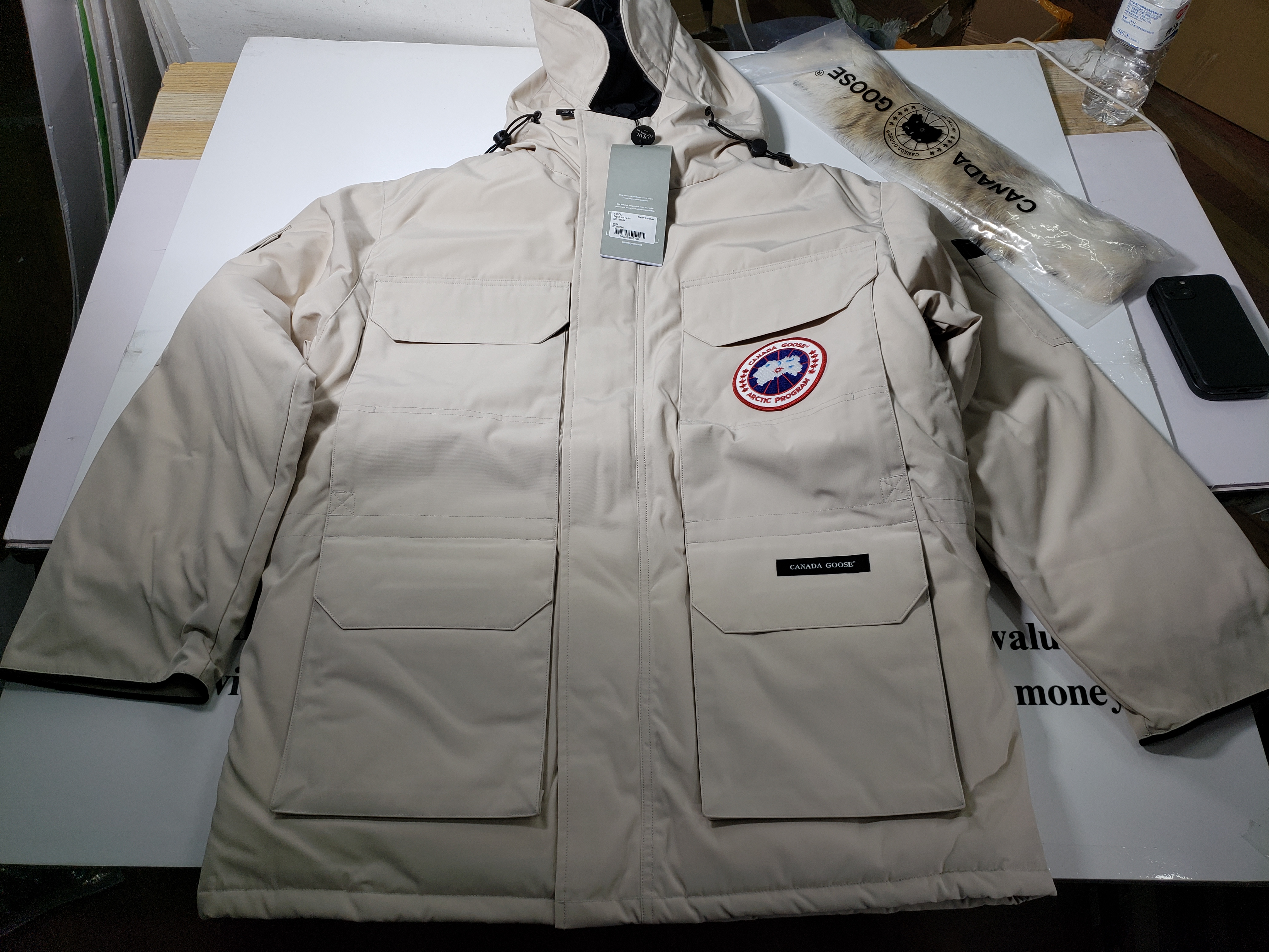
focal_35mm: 26
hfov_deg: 67.3
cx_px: 634
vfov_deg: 53.1
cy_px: 476
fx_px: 953
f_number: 1.5
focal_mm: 4.3
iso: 50
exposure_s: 1/346
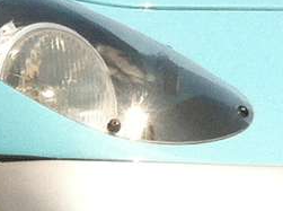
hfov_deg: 7.1
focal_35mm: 279
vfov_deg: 5.3
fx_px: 2275
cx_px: -42
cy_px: 261
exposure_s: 1/1436
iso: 80
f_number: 2.8
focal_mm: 3.85
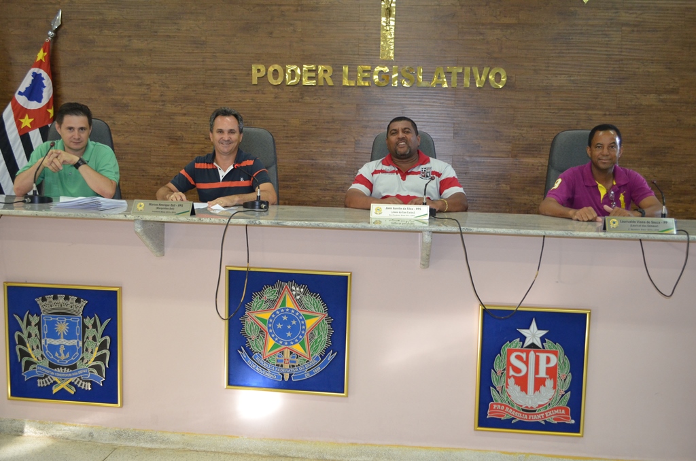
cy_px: 230
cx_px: 348
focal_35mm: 36
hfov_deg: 53.2
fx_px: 694
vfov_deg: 36.7
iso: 1400
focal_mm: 24
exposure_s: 1/60
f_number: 4
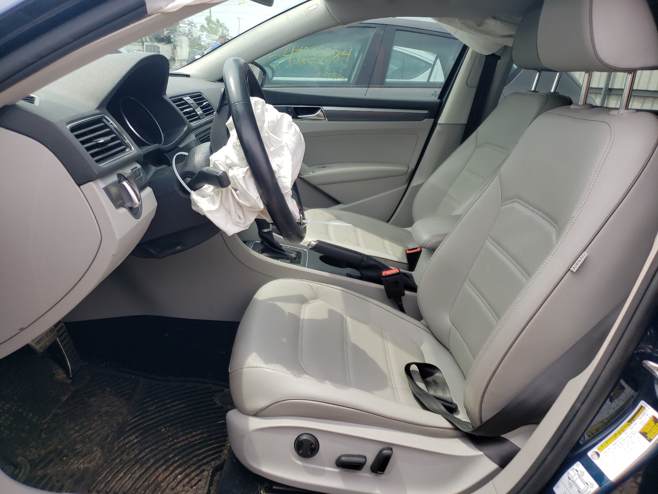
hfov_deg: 67.3
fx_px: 494
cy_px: 247
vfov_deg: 53.1
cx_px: 329
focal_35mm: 26
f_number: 1.5
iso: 50
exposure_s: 1/909
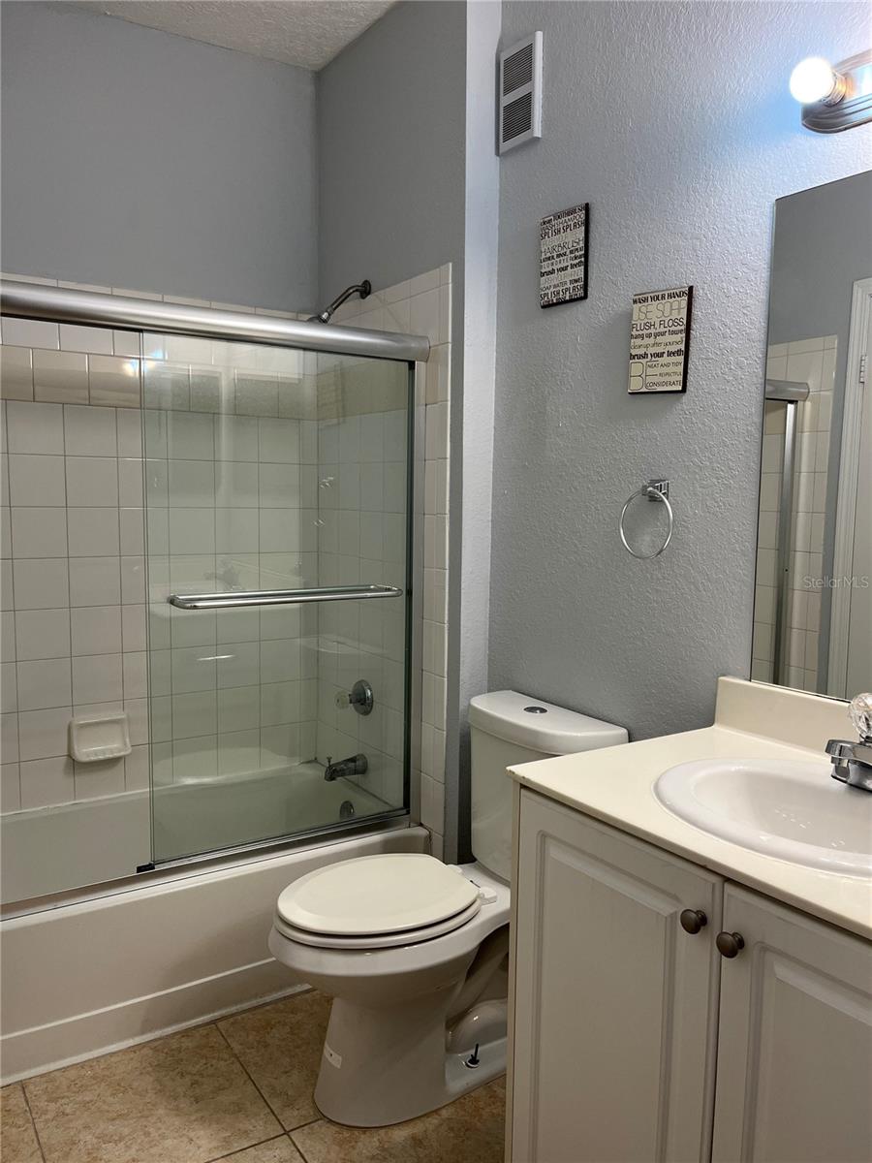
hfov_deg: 53.1
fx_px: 873
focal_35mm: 26
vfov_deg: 67.3
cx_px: 436
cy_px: 582
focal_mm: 5.1
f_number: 1.6
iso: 100
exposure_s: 1/120
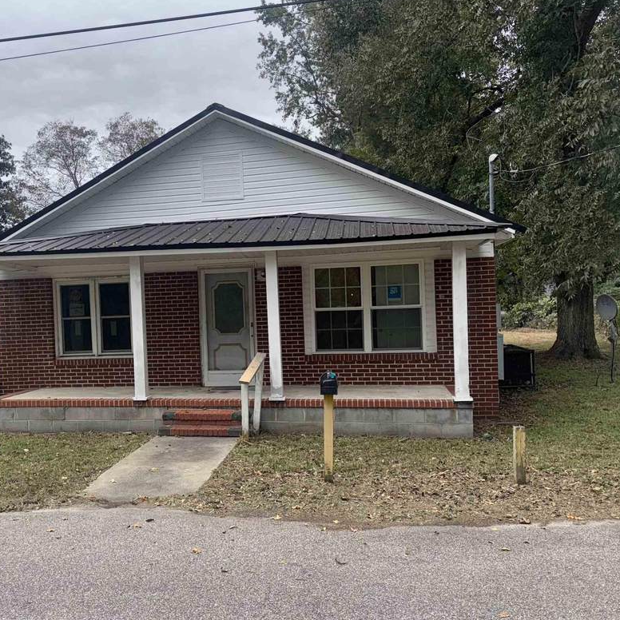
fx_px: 709
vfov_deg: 47.2
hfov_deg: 46.3
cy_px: 314
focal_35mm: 35
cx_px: 197
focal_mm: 6.76
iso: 80
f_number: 1.78
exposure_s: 1/633
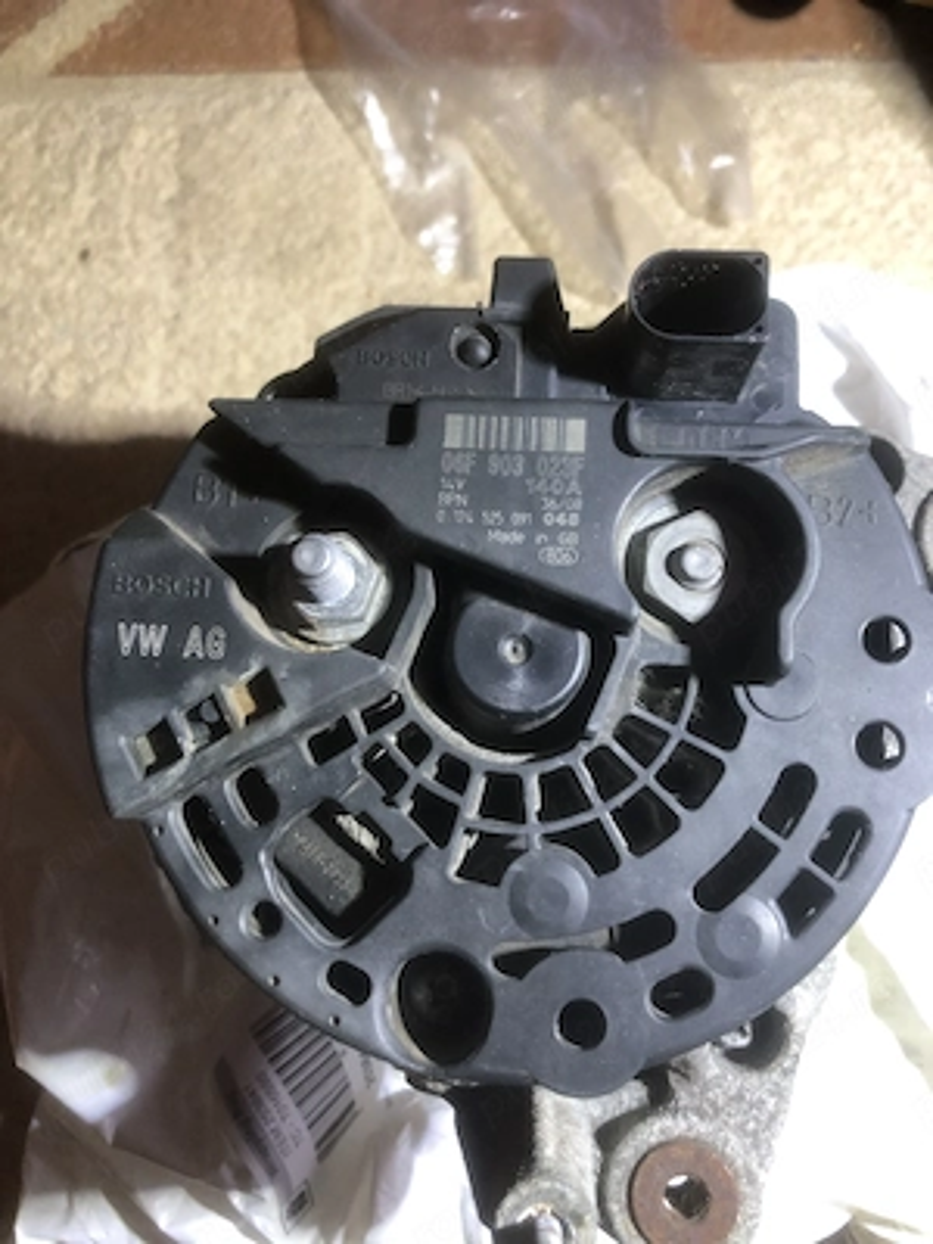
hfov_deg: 49.7
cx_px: 466
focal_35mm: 28
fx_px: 1006
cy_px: 622
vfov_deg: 63.4
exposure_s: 1/21
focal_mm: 3.99
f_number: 1.8
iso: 40
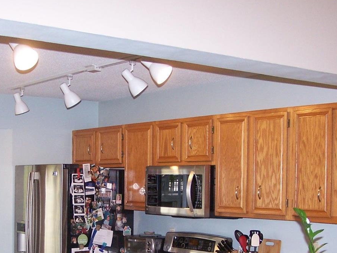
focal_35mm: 68
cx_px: 149
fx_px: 662
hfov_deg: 28.5
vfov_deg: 21.3
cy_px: 210
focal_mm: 6.3
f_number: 2.8
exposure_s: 1/60
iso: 140
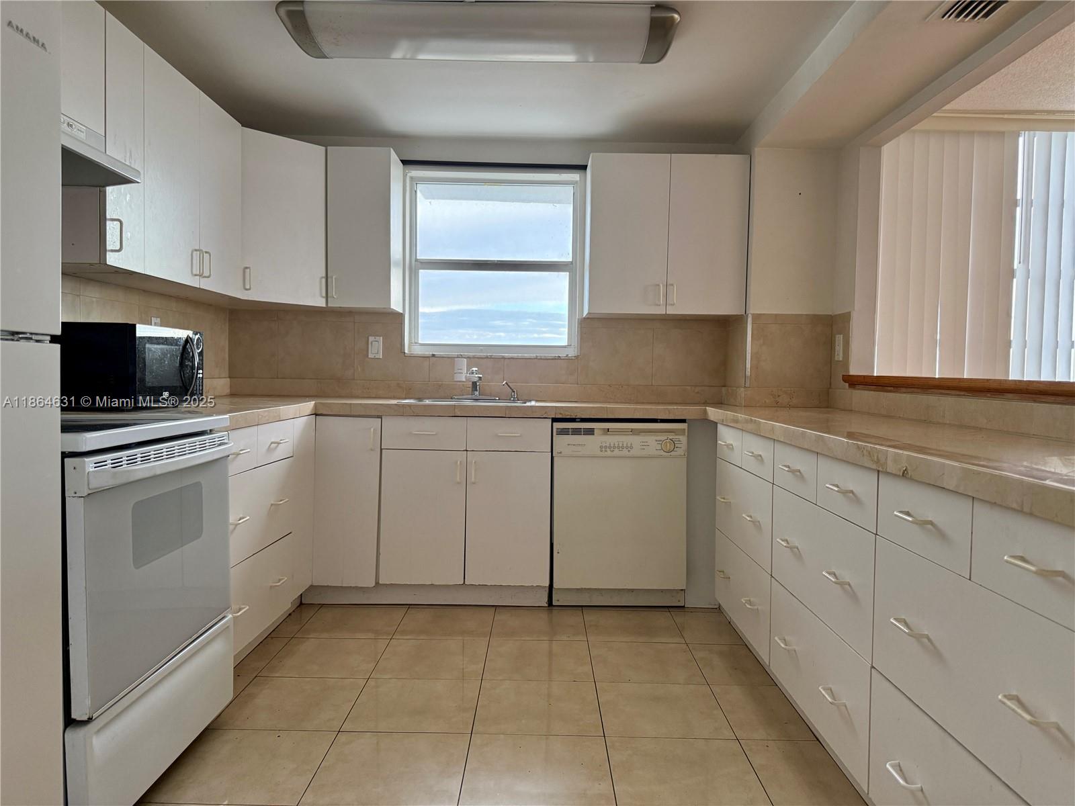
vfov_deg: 56.8
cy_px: 403
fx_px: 745
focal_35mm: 24
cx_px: 538
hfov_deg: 71.6
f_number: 1.78
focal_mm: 6.76
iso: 200
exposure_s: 1/107
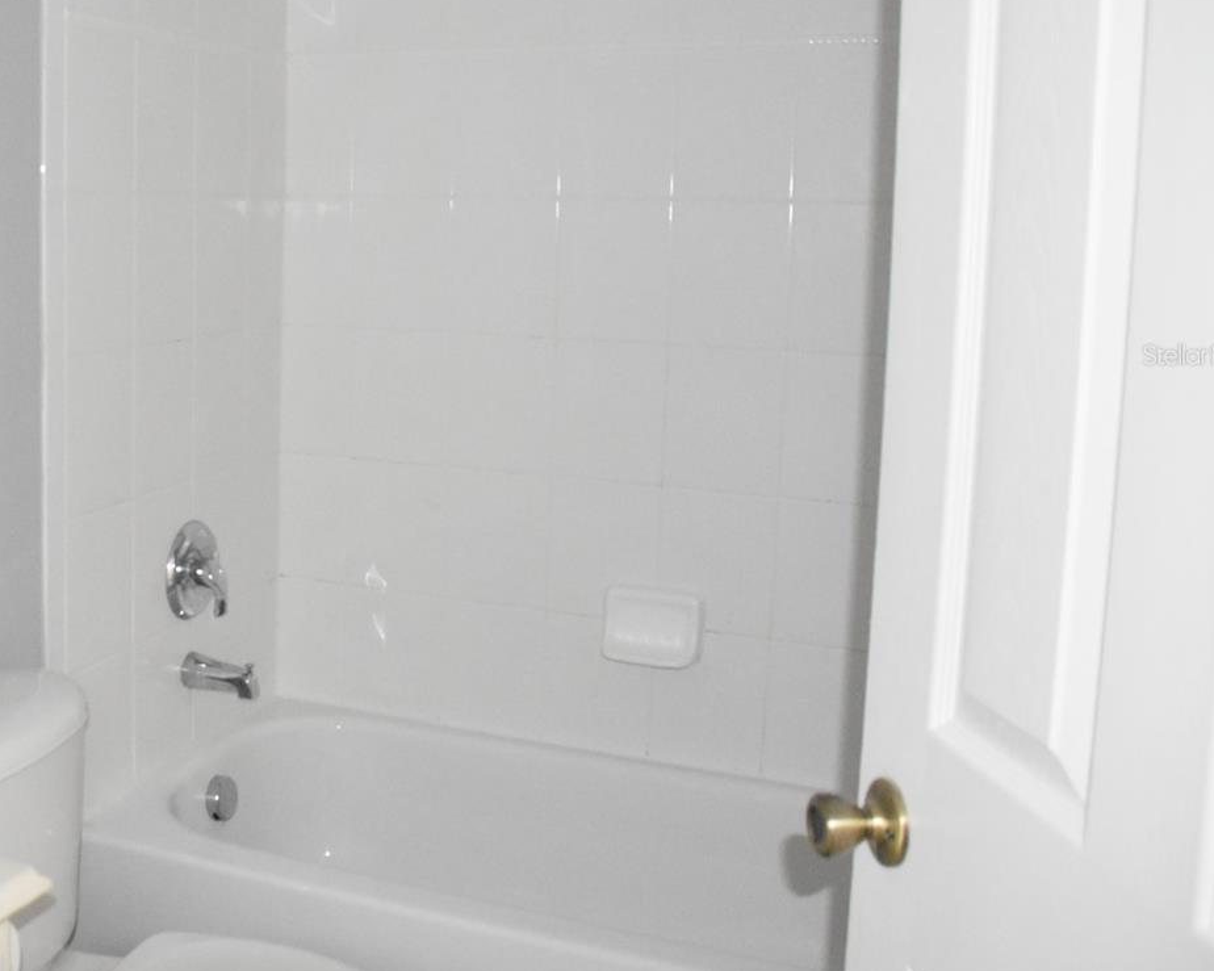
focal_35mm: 39
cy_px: 355
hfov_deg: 44.1
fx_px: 1401
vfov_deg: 37.9
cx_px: 209
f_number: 3.5
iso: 6400
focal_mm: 16
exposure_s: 1/60
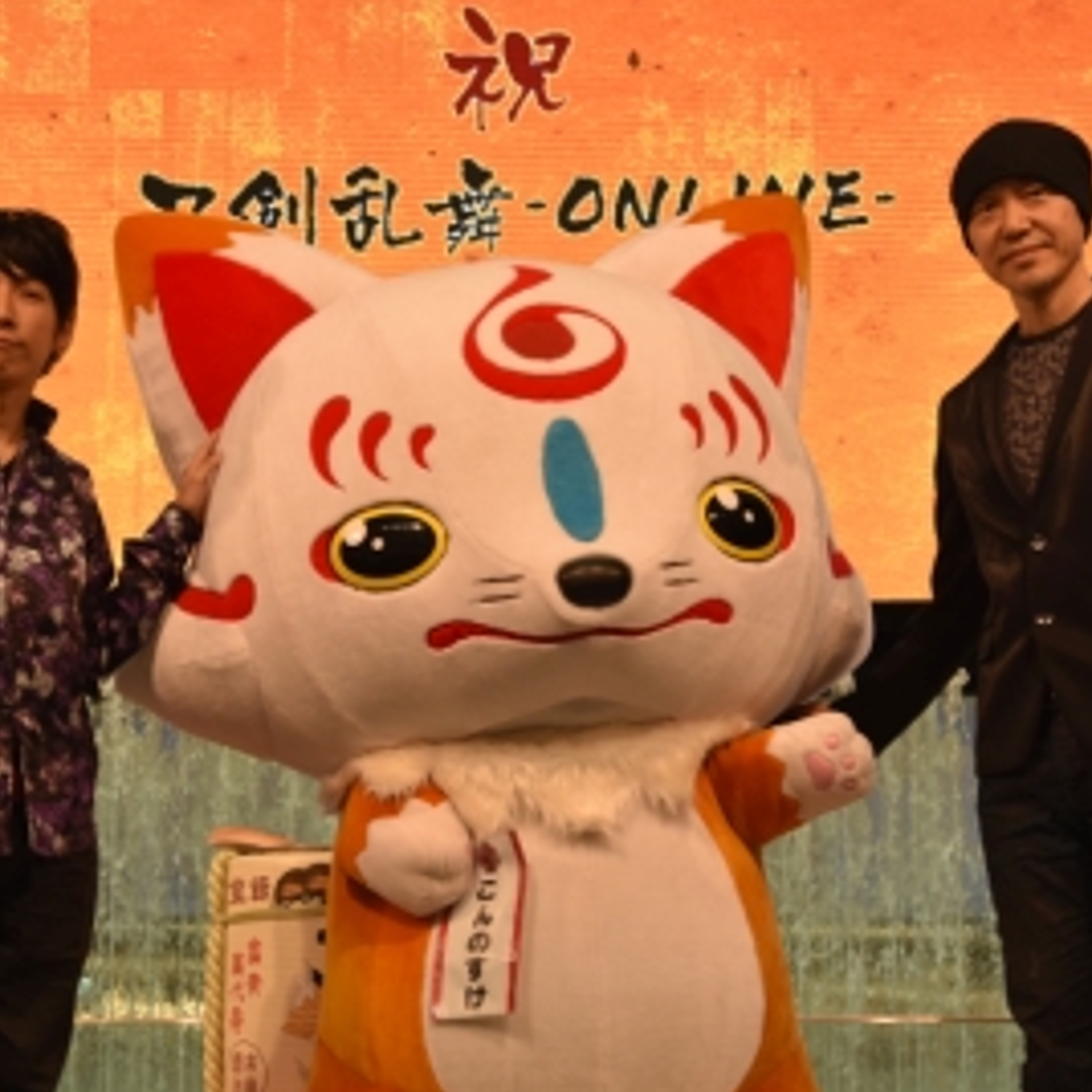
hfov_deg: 20.9
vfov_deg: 20.8
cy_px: 676
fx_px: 2962
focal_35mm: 83
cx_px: 440
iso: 400
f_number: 6.3
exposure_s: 1/160
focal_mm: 34
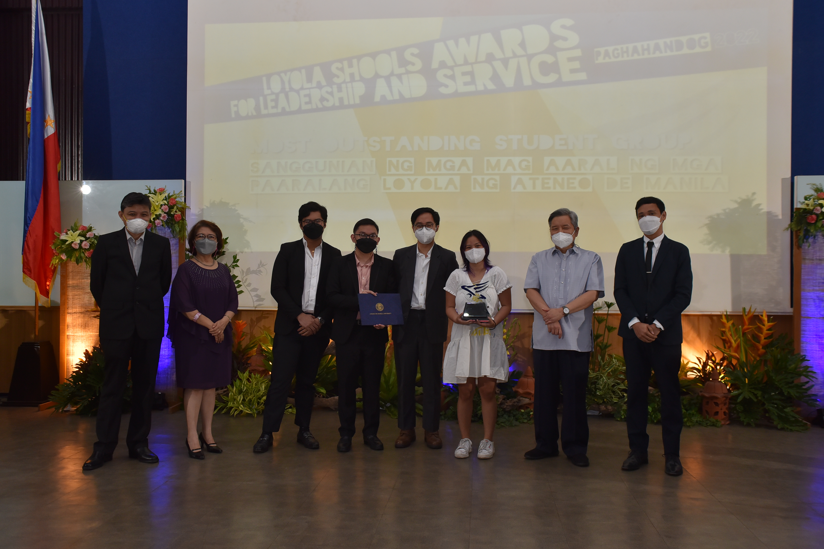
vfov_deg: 42.3
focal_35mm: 31
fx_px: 710
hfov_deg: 60.3
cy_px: 274
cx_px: 412
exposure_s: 1/160
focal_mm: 31
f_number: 4
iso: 1000
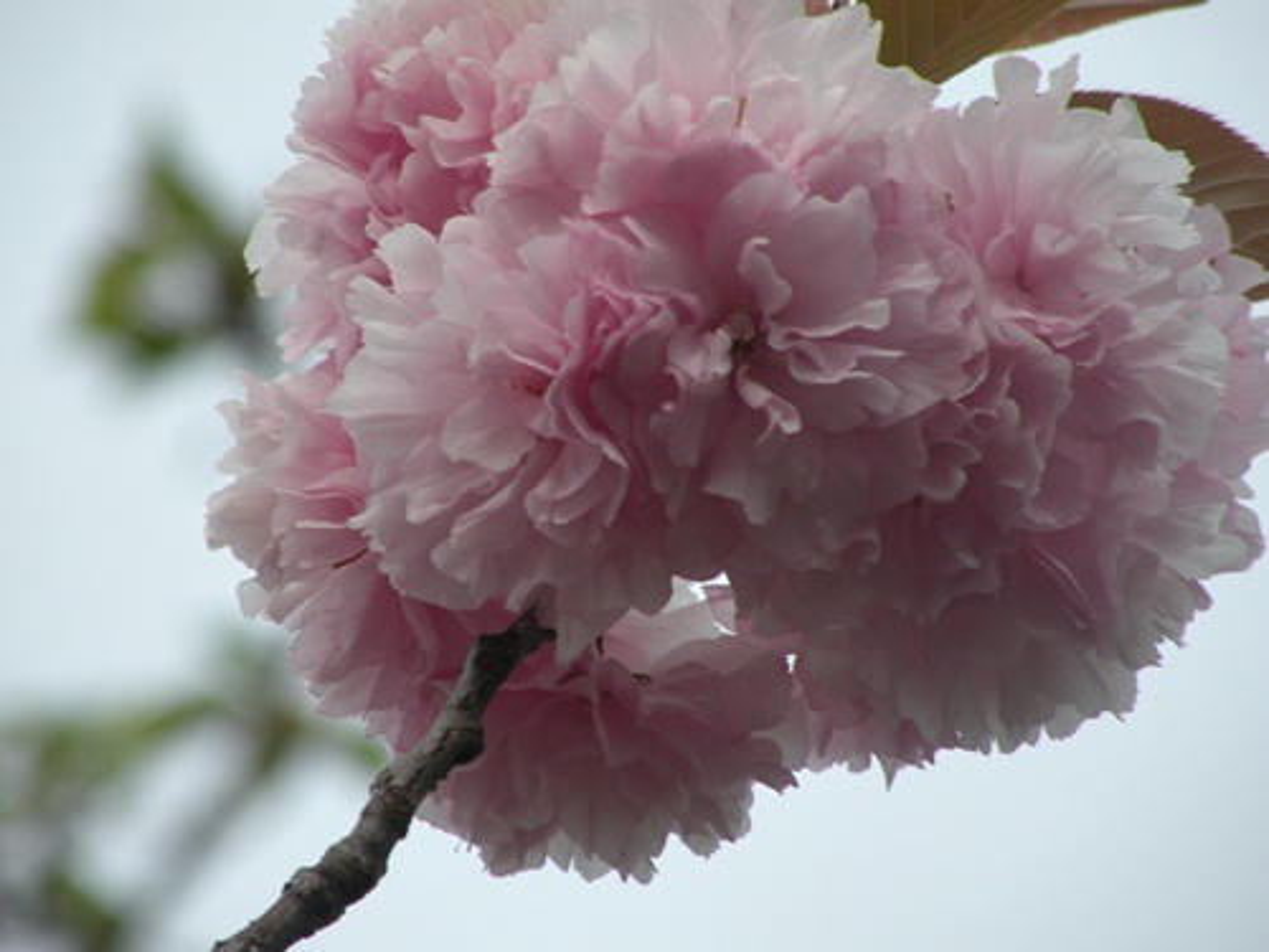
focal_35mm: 412
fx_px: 15104
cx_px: 634
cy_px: 476
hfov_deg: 4.8
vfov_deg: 3.6
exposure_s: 1/384
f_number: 5
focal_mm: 72.9
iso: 64
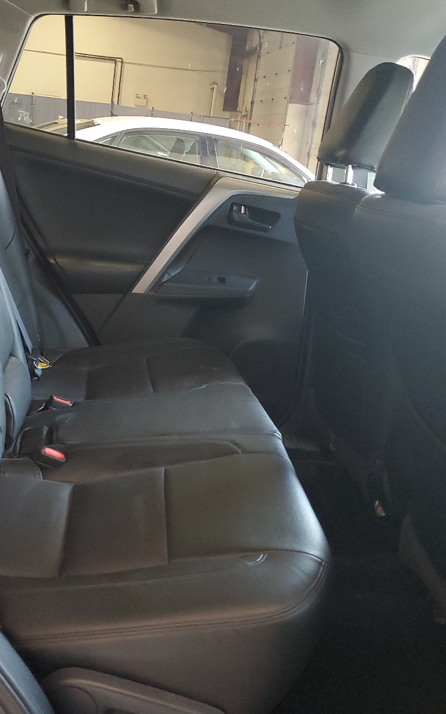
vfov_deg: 52.7
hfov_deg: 34.0
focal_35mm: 37
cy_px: 358
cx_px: 137
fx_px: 720
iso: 299
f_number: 1.5
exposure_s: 1/60.2
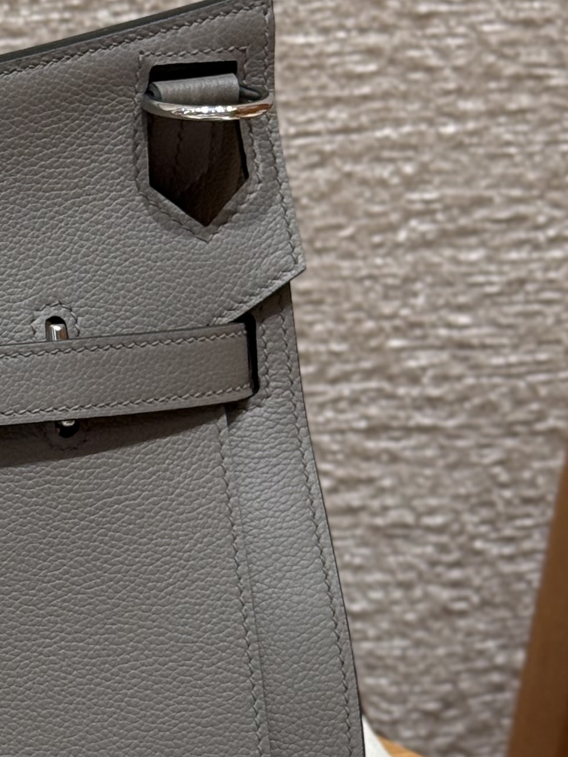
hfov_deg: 10.1
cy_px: 532
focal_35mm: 143
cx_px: -231
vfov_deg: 13.8
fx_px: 3128
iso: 100
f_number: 1.78
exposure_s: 1/70
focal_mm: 6.76
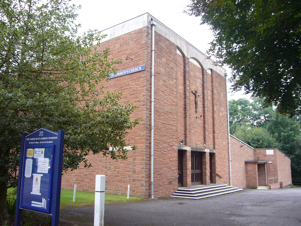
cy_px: 113
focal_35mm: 32
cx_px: 150
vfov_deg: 44.2
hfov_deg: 56.8
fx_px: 278
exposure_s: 1/100
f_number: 2.9
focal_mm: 5.2
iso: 80
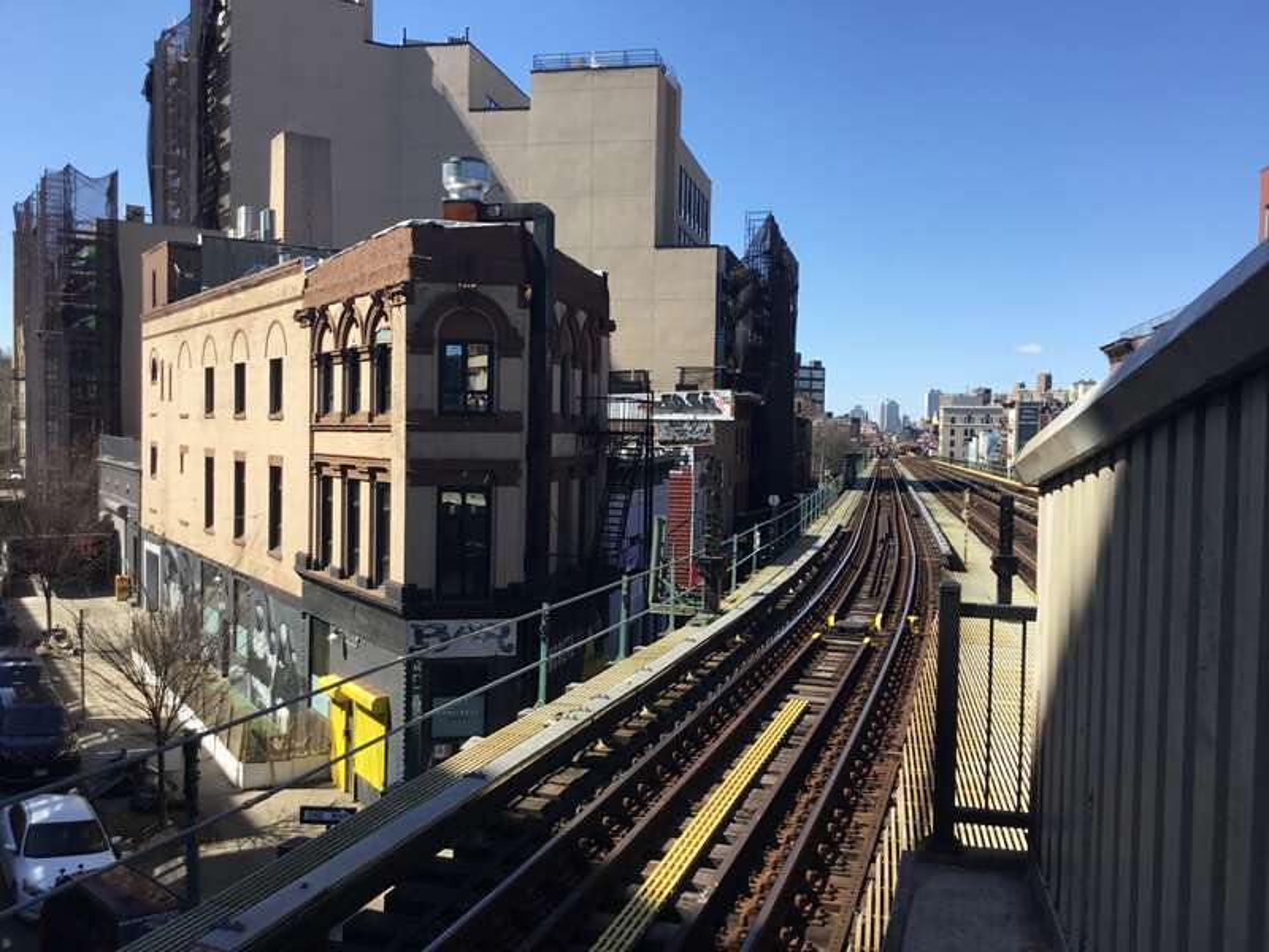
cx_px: 634
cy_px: 476
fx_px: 1136
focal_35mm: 31
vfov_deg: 45.4
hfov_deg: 58.4
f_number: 2.4
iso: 25
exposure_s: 1/1031
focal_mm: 3.3
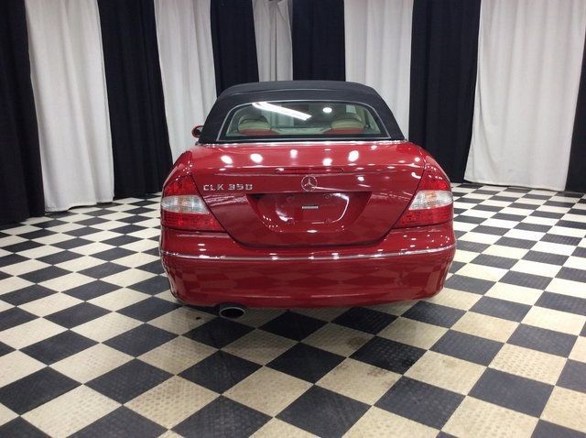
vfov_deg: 44.1
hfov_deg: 56.9
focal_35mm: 32
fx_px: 541
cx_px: 293
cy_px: 219
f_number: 2.4
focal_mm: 3.3
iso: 64
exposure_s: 1/24
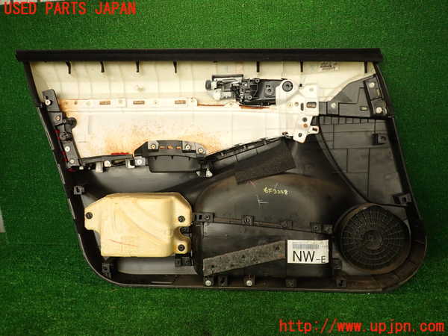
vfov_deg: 54.9
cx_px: 224
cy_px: 168
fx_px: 324
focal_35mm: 25
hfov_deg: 69.4
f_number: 2
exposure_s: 1/60
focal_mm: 4.5
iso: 125
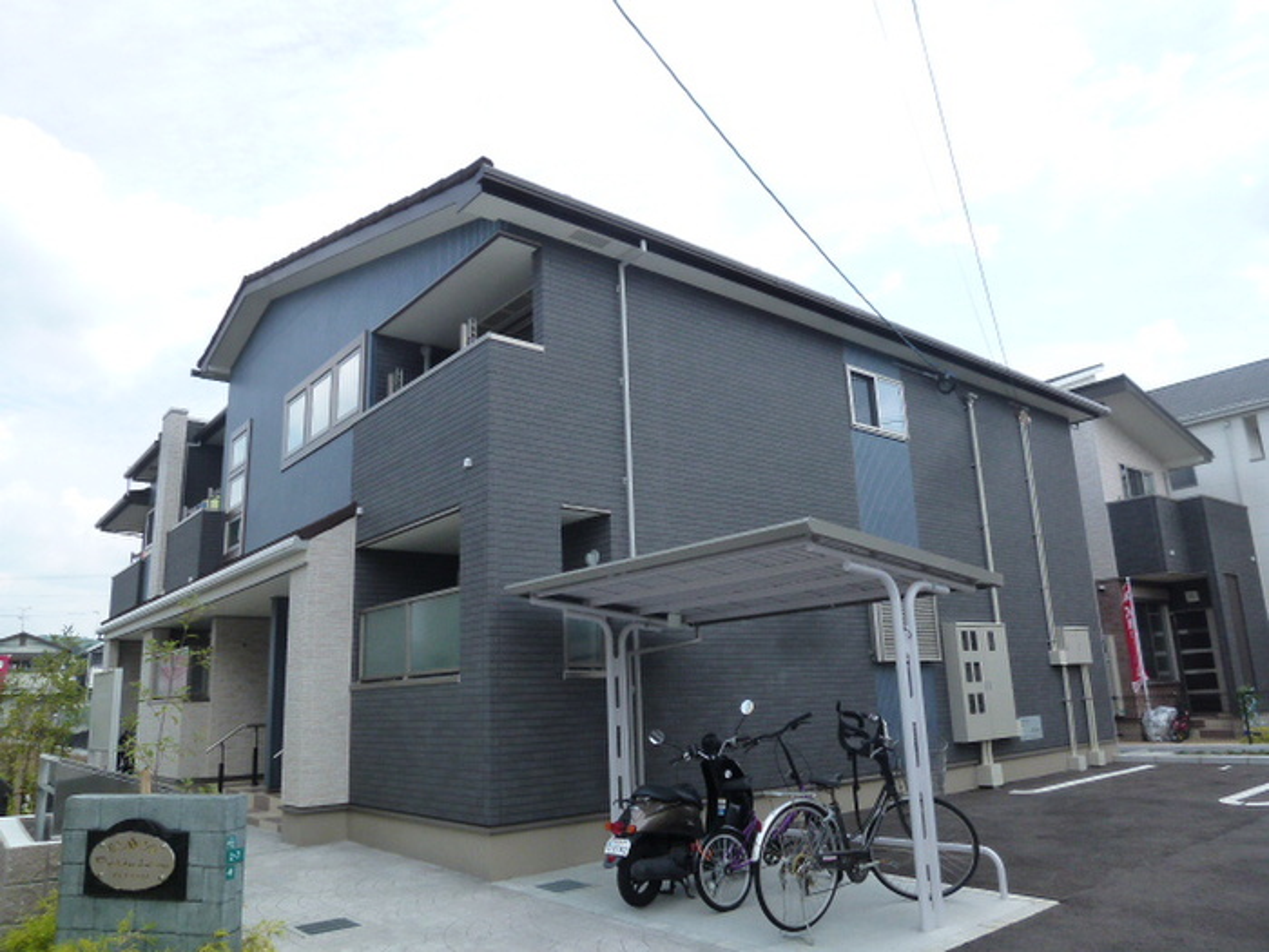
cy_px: 476
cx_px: 634
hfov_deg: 71.6
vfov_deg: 56.8
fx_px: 880
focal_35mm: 24
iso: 160
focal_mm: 4.3
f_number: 4
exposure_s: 1/400
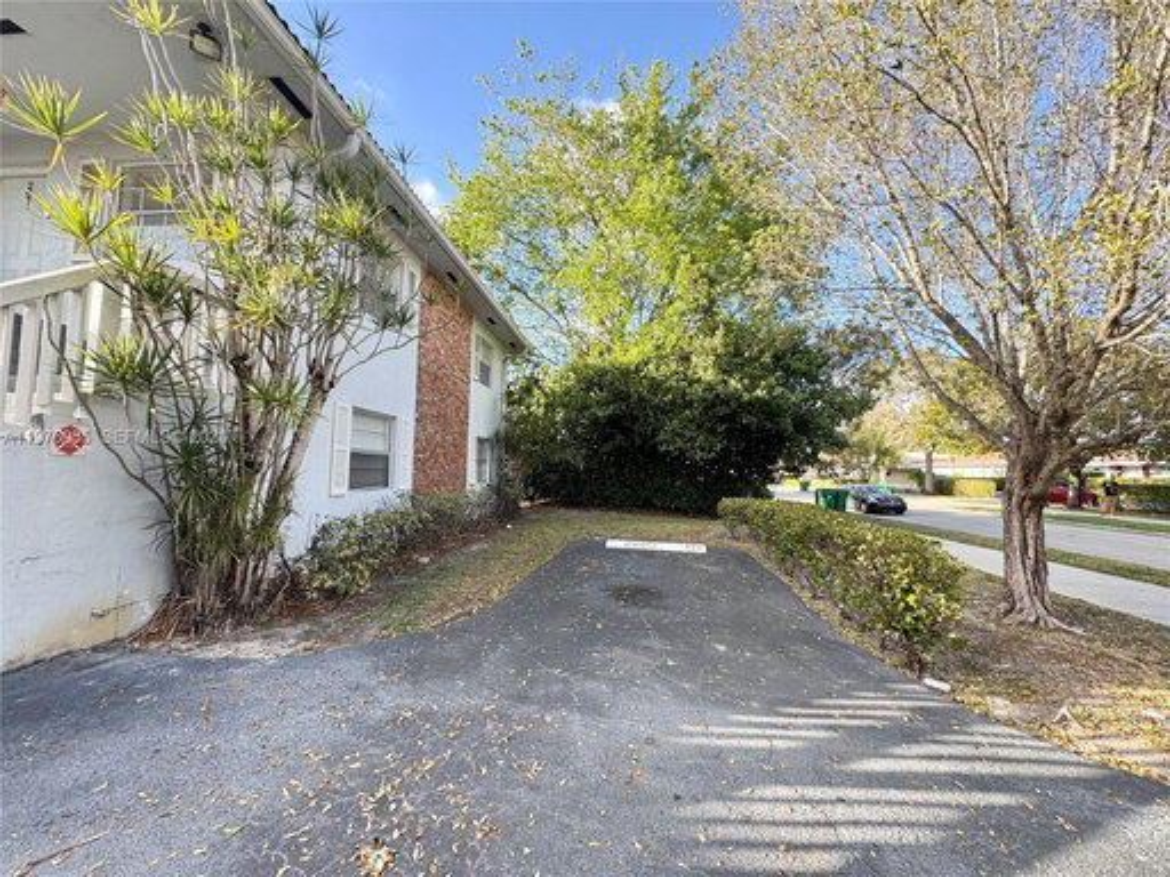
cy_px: 438
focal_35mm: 14
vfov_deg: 85.7
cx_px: 585
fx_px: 473
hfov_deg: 102.1
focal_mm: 2.22
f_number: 2.2
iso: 40
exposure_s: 1/199
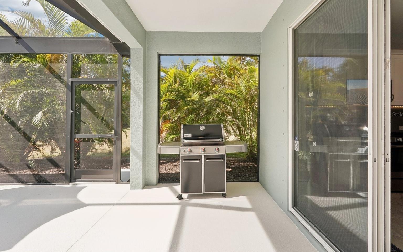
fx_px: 193
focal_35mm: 18
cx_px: 206
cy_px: 114
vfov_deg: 66.2
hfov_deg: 92.6
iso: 400
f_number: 8
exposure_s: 1/200
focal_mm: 16.5
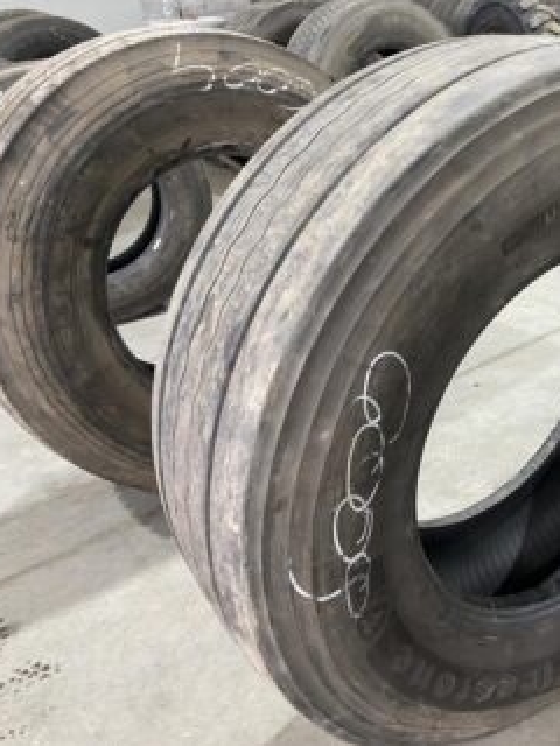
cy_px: 372
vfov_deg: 52.6
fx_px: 755
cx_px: 476
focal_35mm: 35
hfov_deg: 38.6
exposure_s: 1/50
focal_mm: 4.25
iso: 160
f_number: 1.8
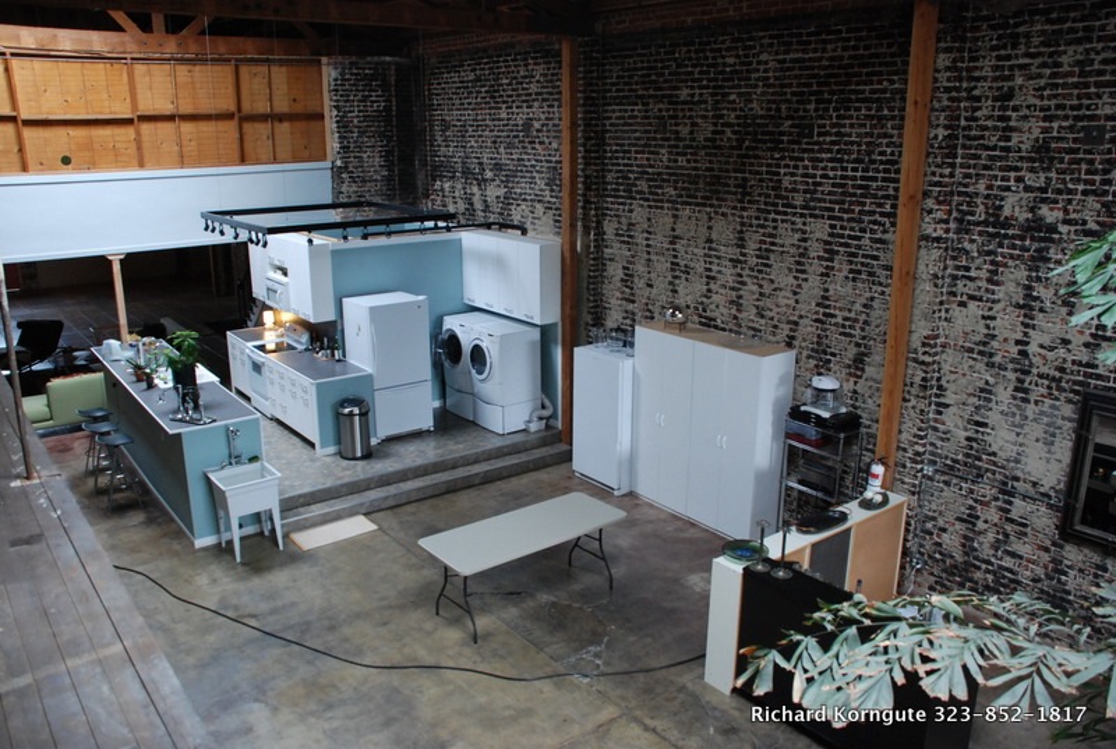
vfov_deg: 48.1
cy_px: 374
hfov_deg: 67.3
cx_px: 558
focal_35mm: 27
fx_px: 839
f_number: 3.5
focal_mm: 18
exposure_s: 1/40
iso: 800
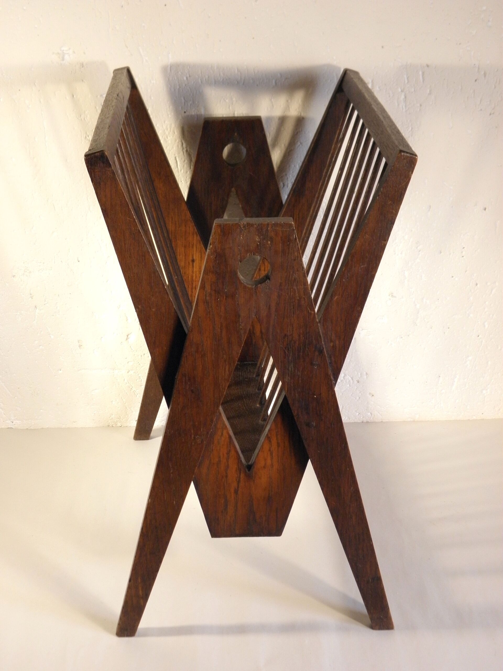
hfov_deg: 24.8
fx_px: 1143
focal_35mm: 59
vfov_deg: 32.7
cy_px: 336
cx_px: 252
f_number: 4.1
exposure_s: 1/40
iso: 200
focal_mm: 10.6
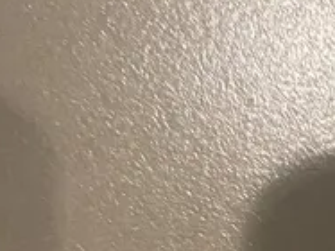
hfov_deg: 18.4
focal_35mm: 89
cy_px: 152
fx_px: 861
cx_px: 557
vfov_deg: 16.6
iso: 320
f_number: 1.8
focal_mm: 4.25
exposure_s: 1/60
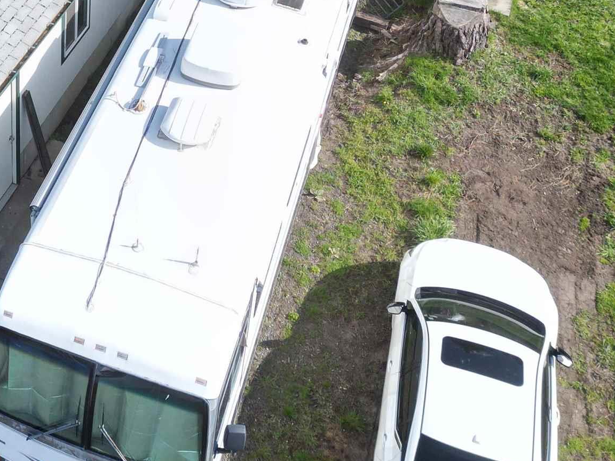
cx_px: 23
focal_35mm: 64
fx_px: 1137
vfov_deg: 21.5
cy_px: -71
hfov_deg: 28.7
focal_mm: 6.72
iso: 130
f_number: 1.7
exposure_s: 1/2000
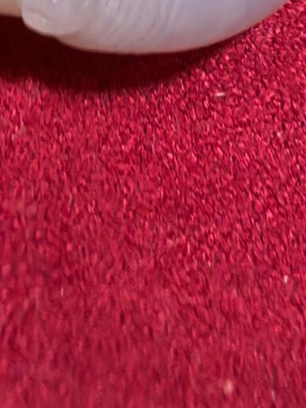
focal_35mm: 93
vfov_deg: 18.4
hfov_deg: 15.8
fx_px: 1097
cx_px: 85
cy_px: -229
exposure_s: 1/100
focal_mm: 1.95
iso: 320
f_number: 2.2
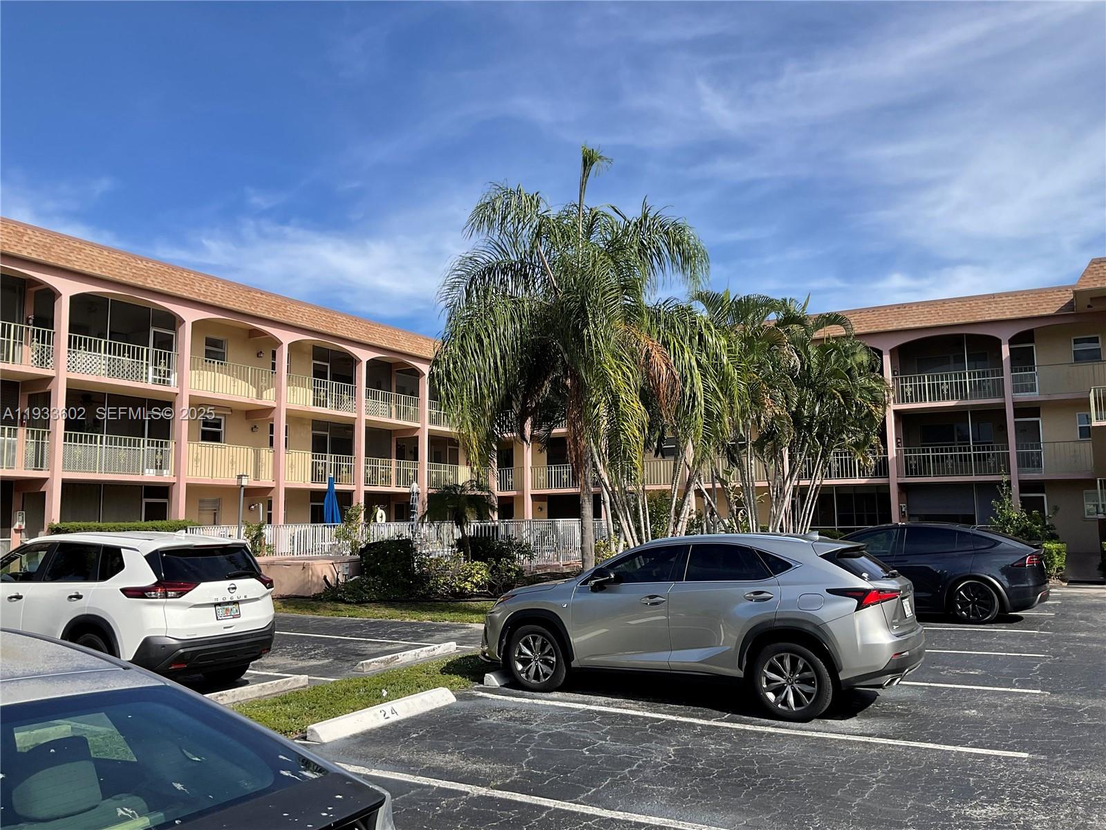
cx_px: 553
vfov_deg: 48.2
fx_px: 927
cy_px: 415
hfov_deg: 61.7
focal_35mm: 29
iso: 16
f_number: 1.8
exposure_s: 1/1848
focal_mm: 3
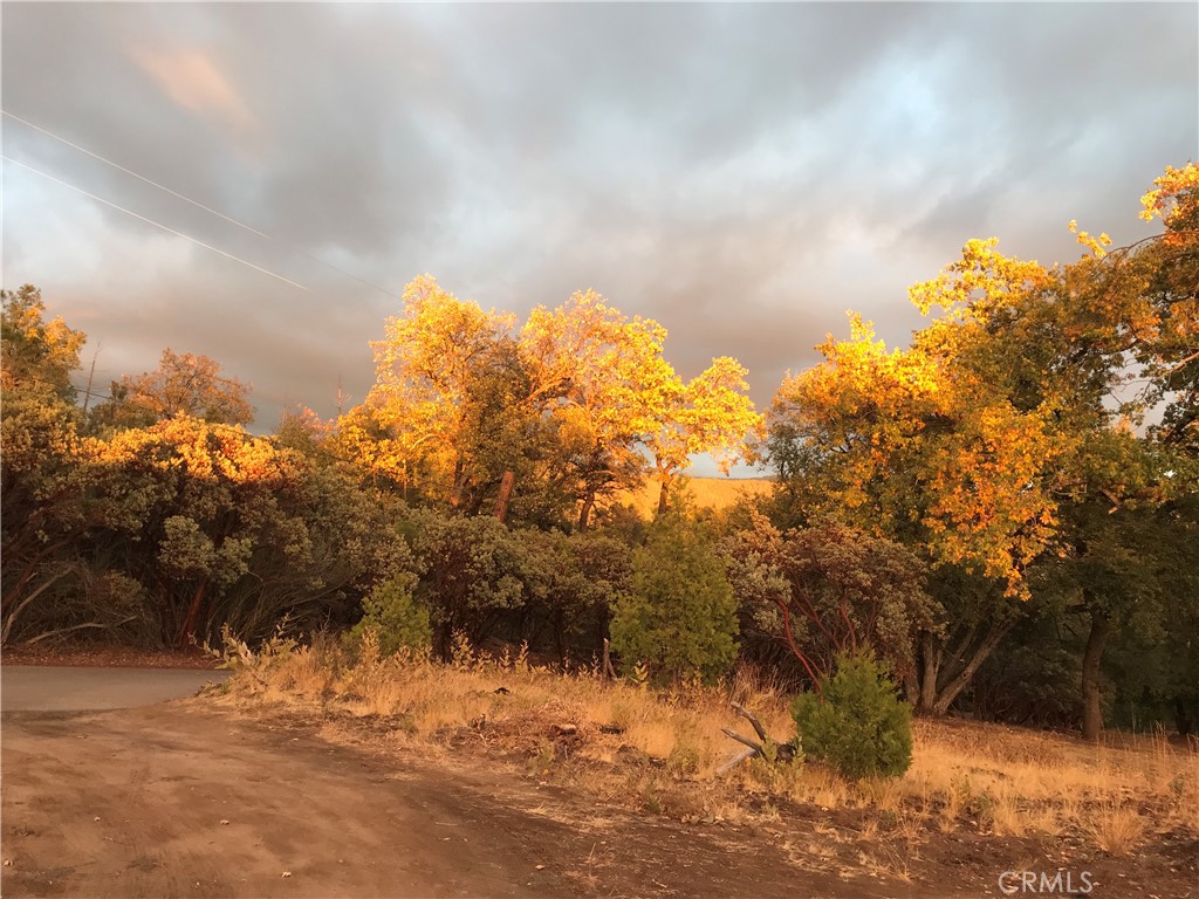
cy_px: 450
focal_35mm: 28
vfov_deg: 49.7
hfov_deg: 63.4
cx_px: 600
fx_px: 970
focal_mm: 3.99
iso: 32
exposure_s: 1/60
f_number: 1.8
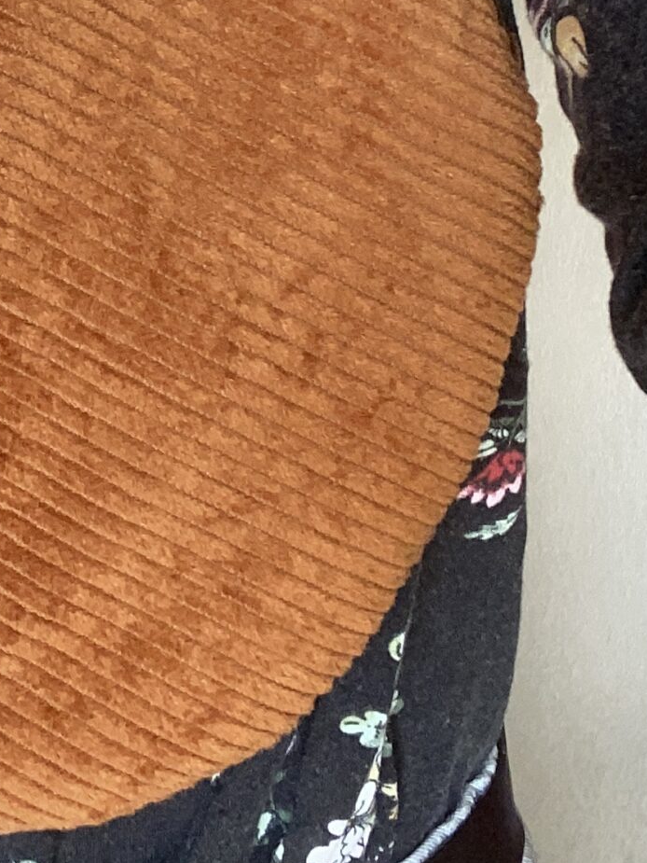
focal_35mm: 83
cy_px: -22
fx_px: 2068
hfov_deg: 17.2
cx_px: -74
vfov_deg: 22.5
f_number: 2.2
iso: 100
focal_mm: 2.71
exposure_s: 1/60
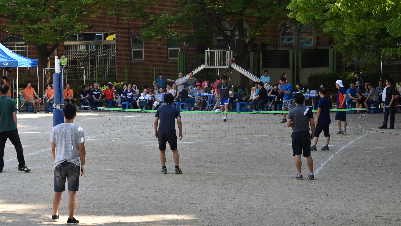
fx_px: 1180
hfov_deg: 19.3
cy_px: 130
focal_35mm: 111
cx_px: 200
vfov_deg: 10.9
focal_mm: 70
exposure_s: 1/250
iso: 250
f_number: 8
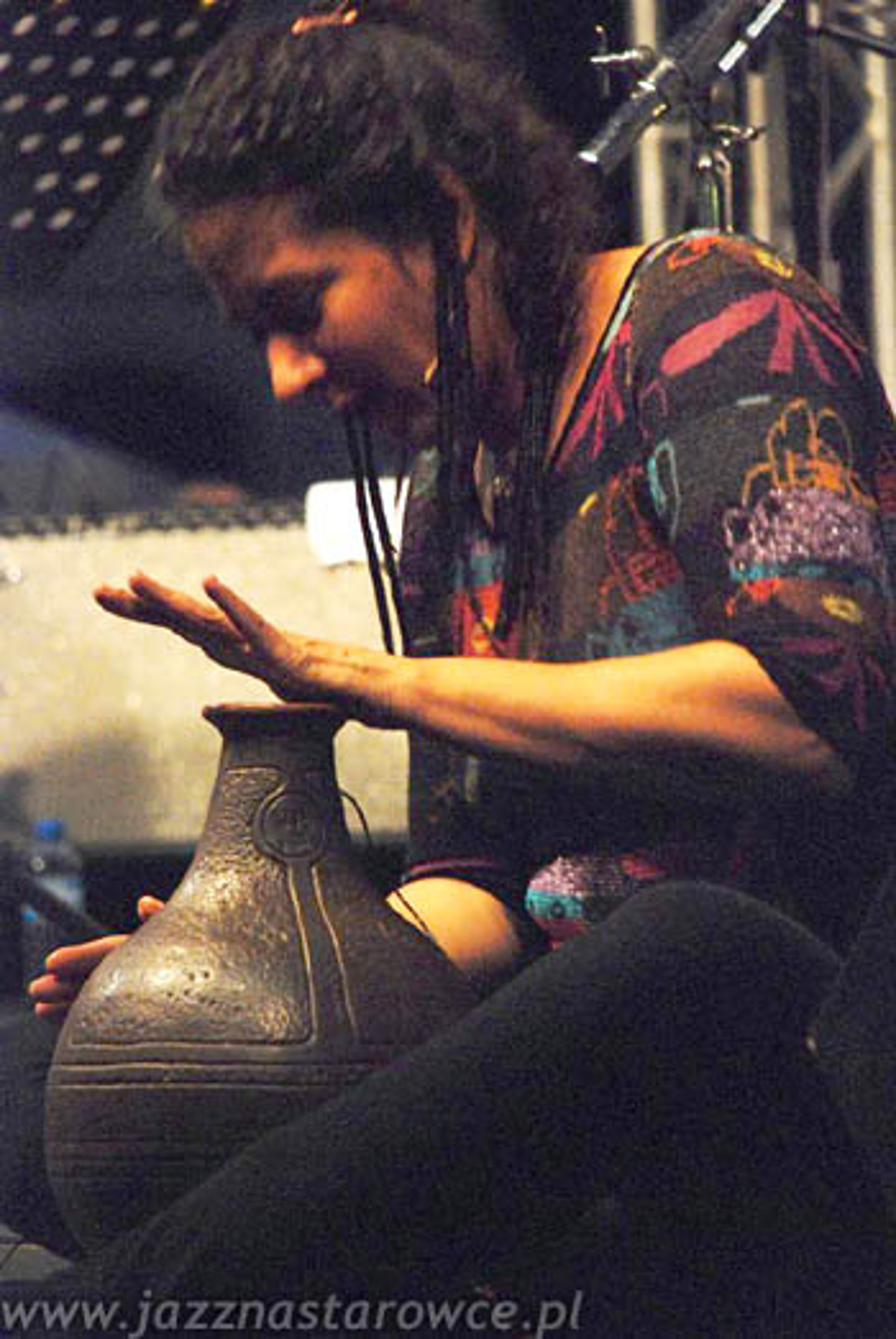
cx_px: 448
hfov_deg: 6.8
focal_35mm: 202
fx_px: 7539
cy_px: 670
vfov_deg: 10.1
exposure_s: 1/60
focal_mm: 135
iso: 1250
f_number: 5.6
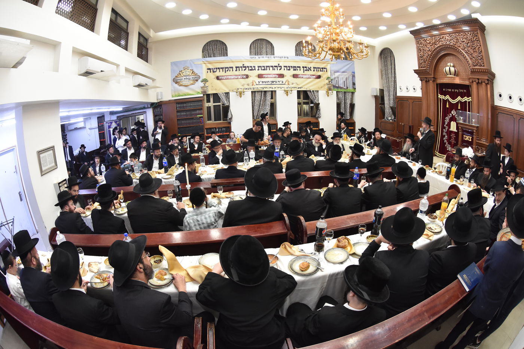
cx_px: 262
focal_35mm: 16
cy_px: 174
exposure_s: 1/125
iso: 1600
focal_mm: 10.5
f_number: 5.6
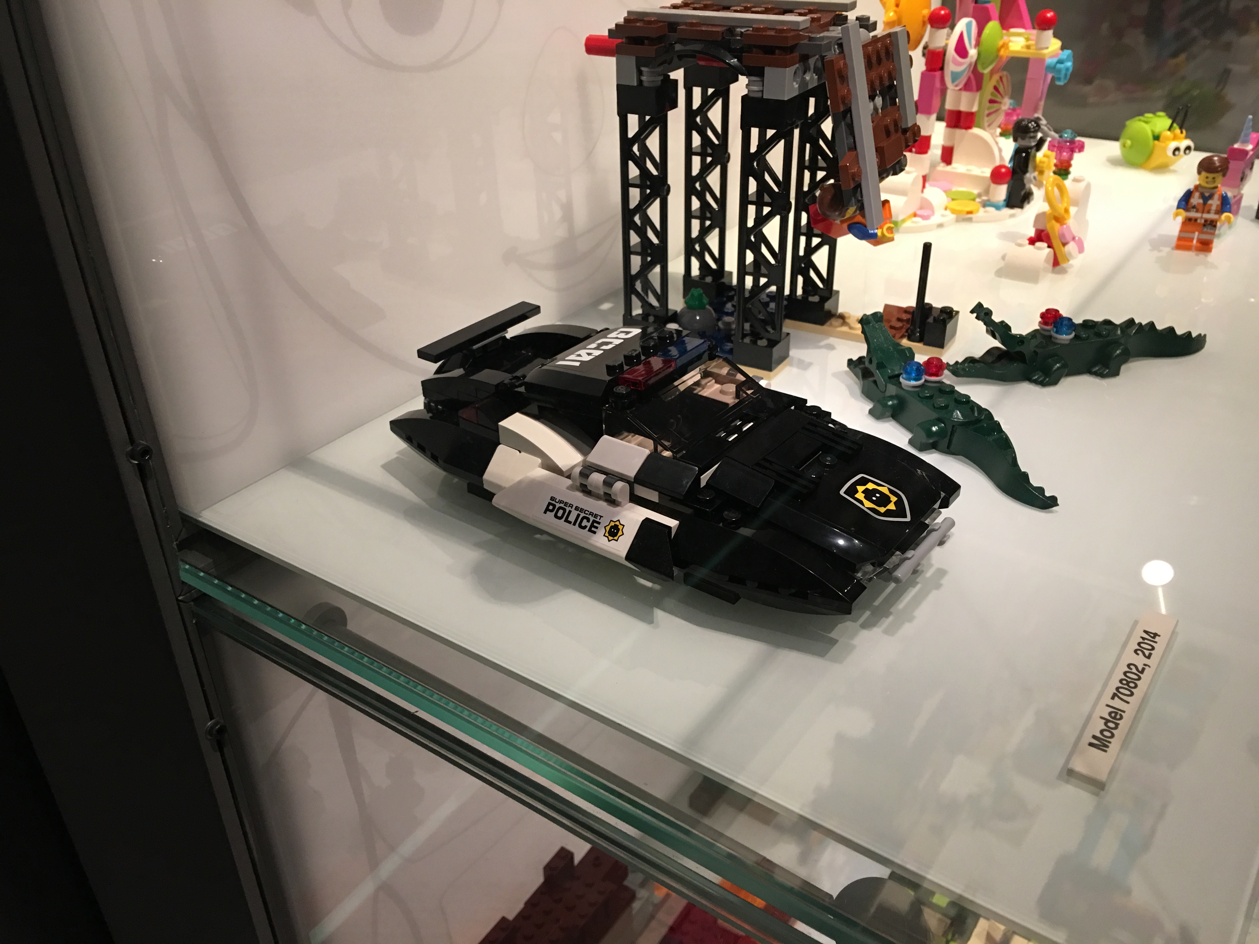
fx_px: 1055
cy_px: 472
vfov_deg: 48.2
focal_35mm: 29
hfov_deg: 61.7
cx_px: 630
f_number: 2.2
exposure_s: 1/17
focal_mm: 4.15
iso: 80
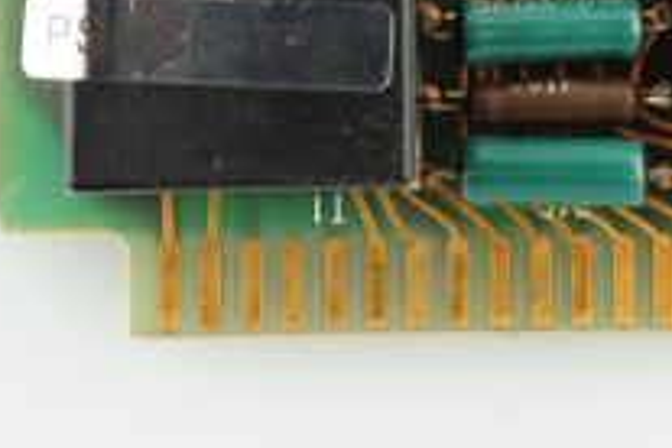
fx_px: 6477
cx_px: 558
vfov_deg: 3.9
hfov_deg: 5.9
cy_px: -164
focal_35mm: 347
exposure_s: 1/125
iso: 1600
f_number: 11
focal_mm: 120
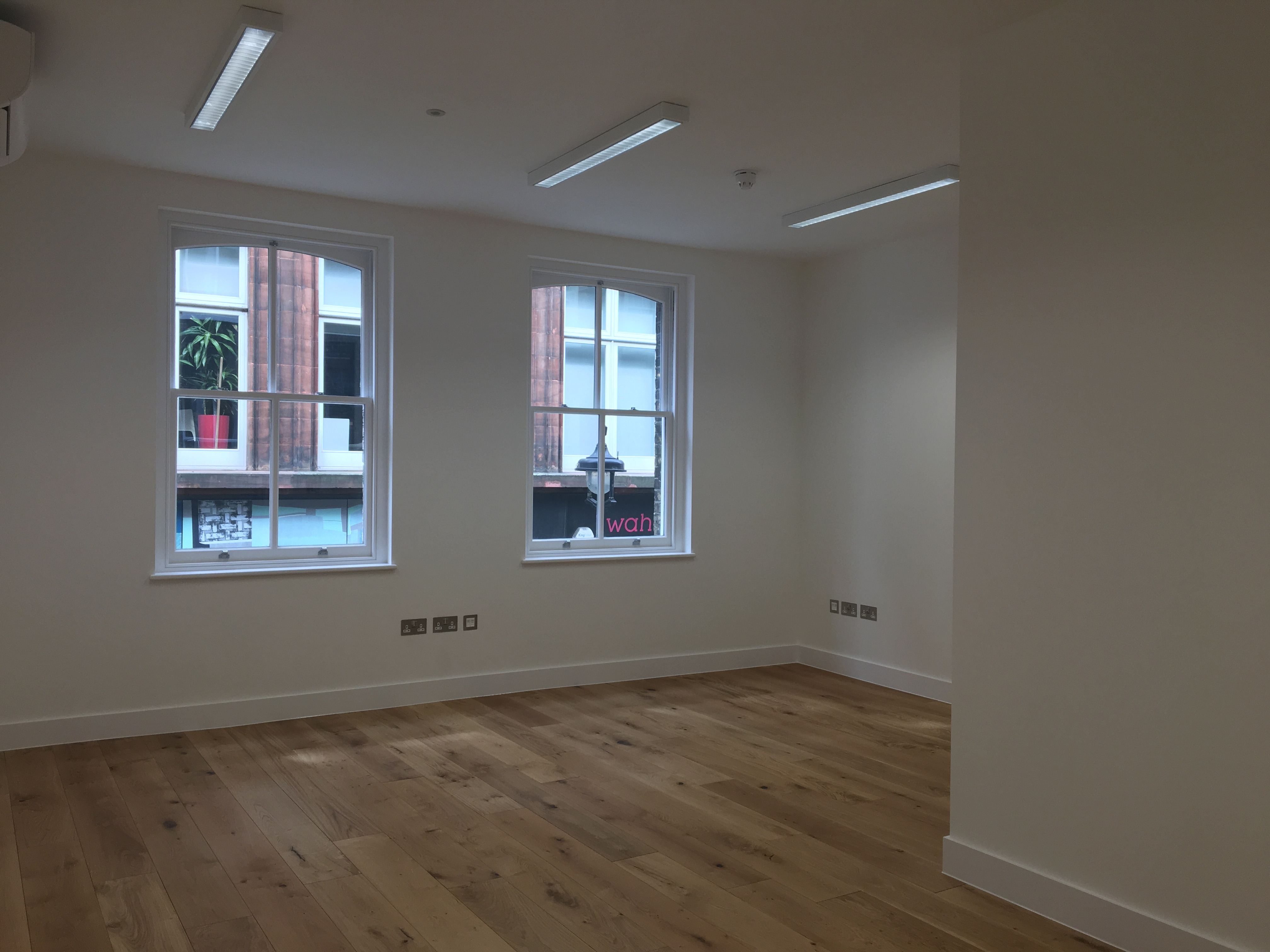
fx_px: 1064
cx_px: 635
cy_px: 476
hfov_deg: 61.7
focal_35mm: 29
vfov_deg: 48.2
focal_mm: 4.15
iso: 32
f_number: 2.2
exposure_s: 1/100
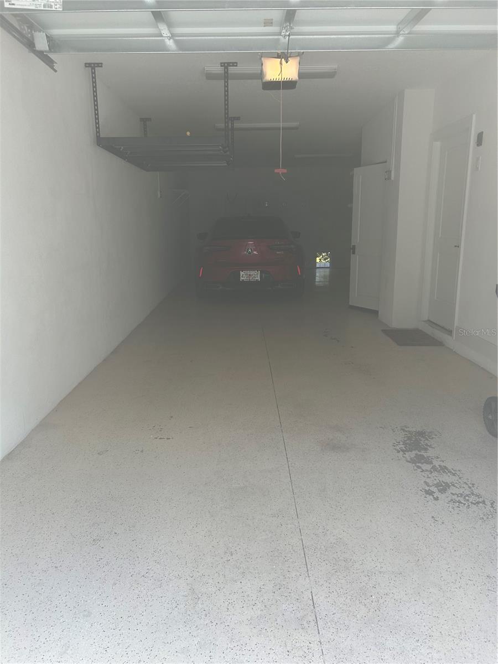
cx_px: 249
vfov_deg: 67.3
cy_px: 332
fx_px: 499
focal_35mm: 26
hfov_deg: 53.1
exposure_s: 1/394
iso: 50
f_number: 1.5
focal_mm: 5.7
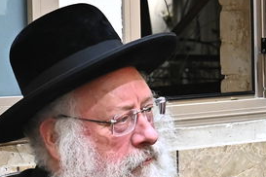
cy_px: 108
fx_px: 1441
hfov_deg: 10.5
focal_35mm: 195
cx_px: 165
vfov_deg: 7.0
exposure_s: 1/160
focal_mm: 38
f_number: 5
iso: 2500
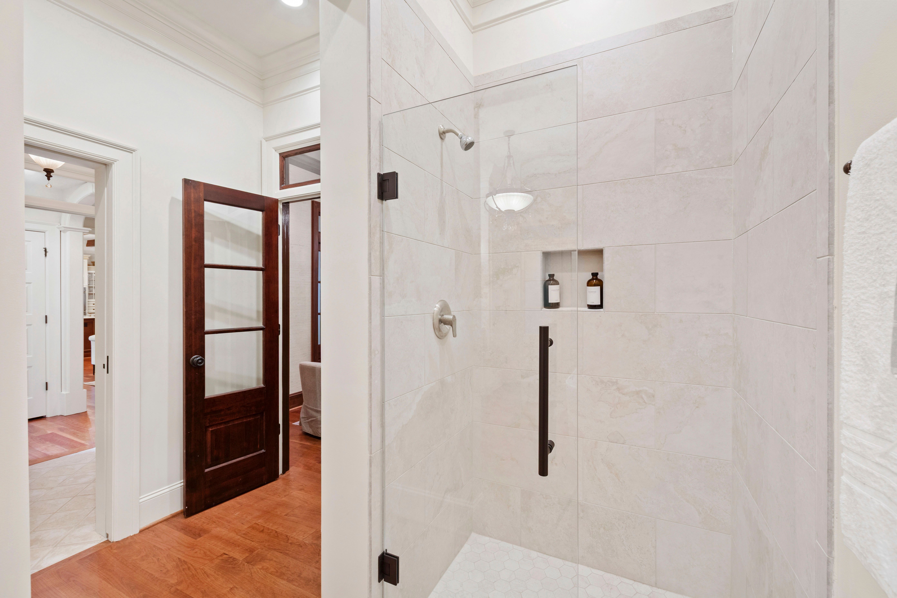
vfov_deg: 77.3
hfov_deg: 100.4
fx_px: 374
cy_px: 299
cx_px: 448
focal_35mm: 15
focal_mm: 10
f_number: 8
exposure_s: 1/1.67
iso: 100
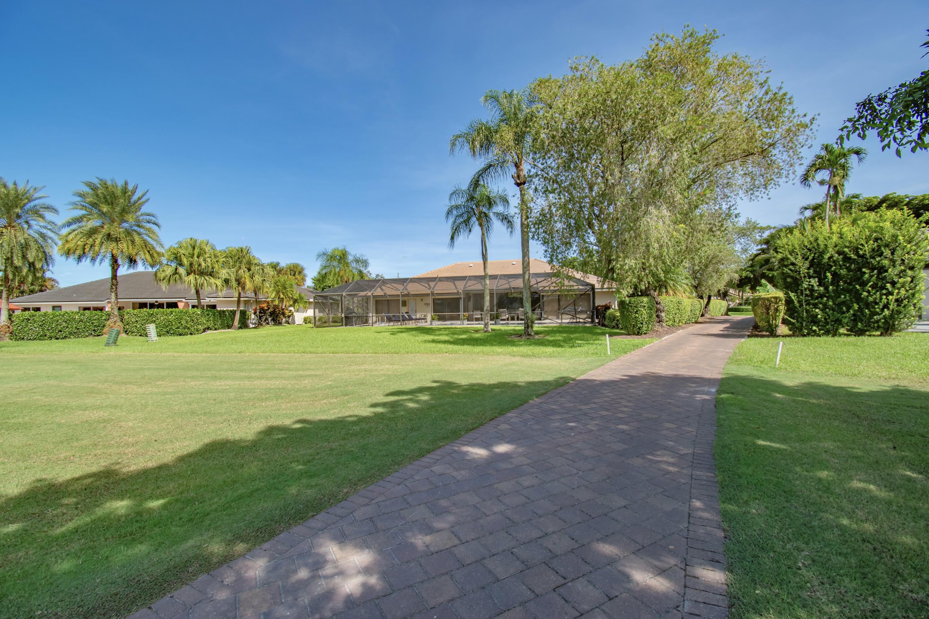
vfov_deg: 77.3
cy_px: 310
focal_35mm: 15
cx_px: 464
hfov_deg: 100.4
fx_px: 387
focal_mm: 10
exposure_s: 1/320
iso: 200
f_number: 9
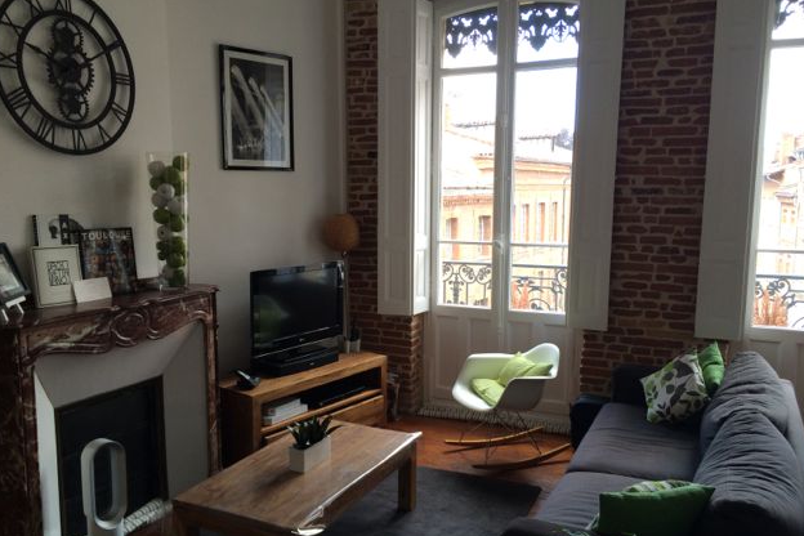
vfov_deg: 41.1
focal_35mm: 32
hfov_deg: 58.7
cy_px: 285
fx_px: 715
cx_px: 405
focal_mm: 4.12
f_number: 2.2
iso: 64
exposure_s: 1/120
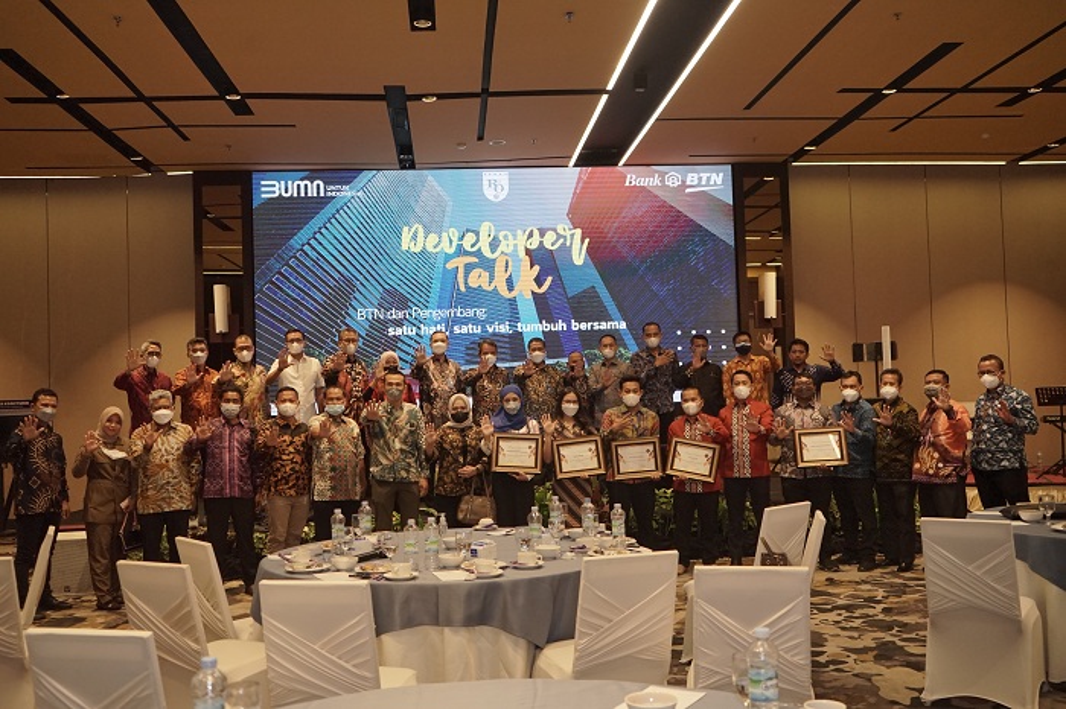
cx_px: 533
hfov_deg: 55.8
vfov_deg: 38.8
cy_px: 354
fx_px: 1006
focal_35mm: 34
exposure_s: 1/125
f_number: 4
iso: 1600
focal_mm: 34
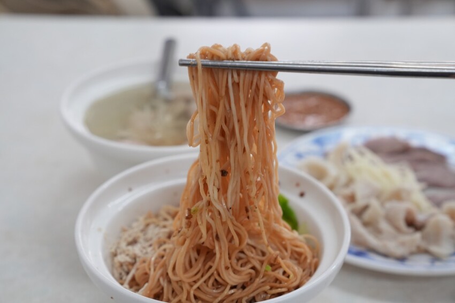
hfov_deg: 30.5
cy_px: 152
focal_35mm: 66
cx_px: 228
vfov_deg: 20.6
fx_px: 834
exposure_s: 1/125
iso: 2000
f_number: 5.6
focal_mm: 66
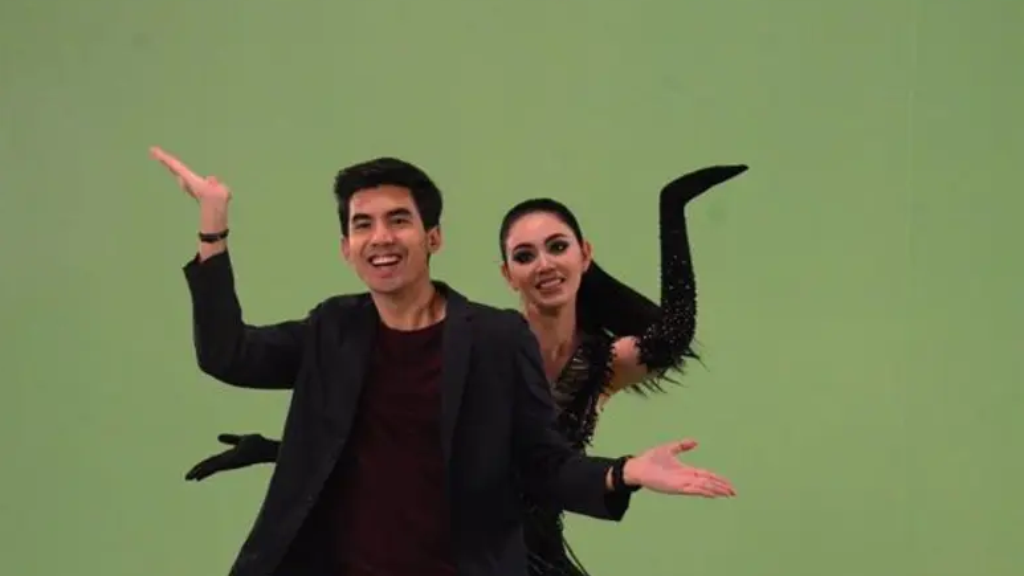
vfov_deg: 9.0
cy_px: 322
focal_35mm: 135
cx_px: 511
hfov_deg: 16.0
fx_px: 3653
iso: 6400
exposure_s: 1/160
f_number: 7.1
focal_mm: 85
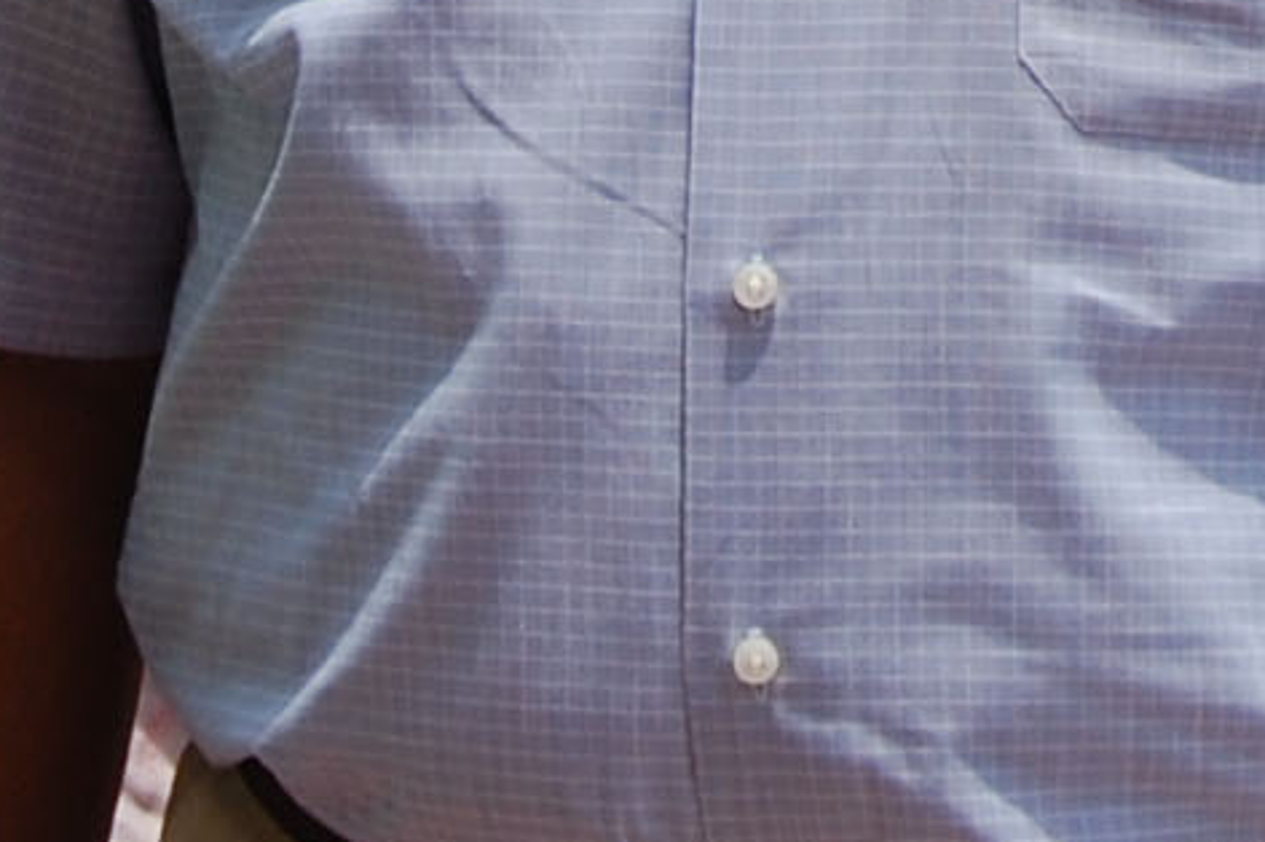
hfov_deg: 5.7
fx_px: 12746
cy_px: -1370
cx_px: 1249
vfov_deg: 3.7
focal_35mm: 363
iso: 200
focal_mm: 38
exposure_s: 1/400
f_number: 10
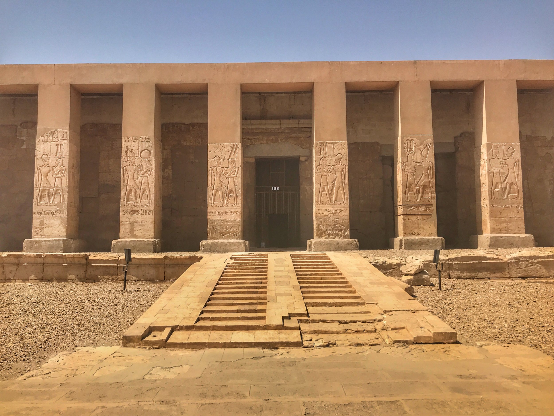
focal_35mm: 28
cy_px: 208
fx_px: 448
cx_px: 277
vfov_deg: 49.7
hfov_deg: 63.4
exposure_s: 1/4000
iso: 20
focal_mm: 3.99
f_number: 1.8
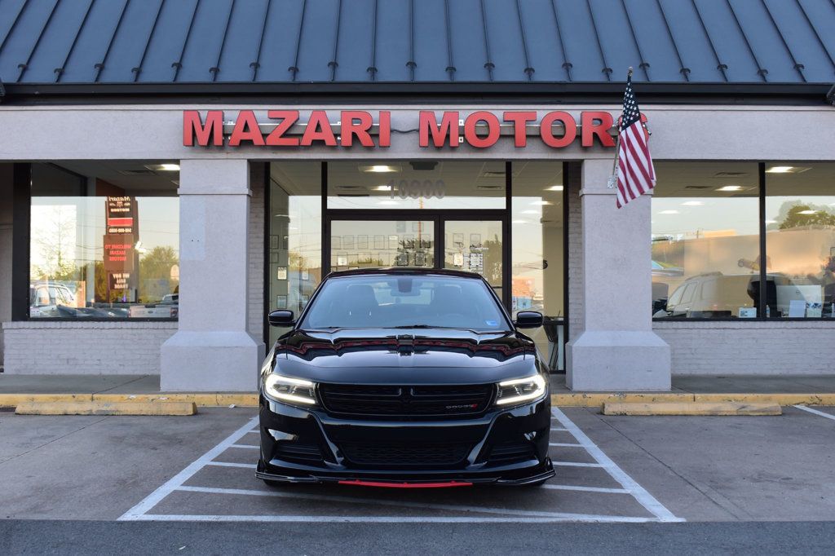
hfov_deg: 45.0
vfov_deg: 30.8
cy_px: 278
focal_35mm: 44
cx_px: 418
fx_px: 1009
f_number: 8
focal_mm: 29
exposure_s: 1/60
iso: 400
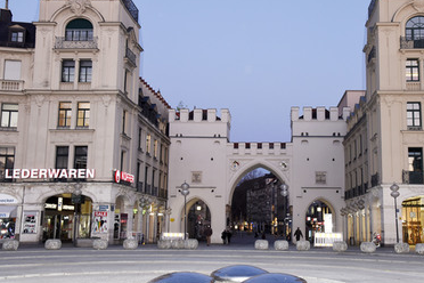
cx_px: 256
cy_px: 138
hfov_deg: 42.5
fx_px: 542
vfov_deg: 29.2
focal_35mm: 46
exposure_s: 1/60
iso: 1600
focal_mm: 38
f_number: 6.3
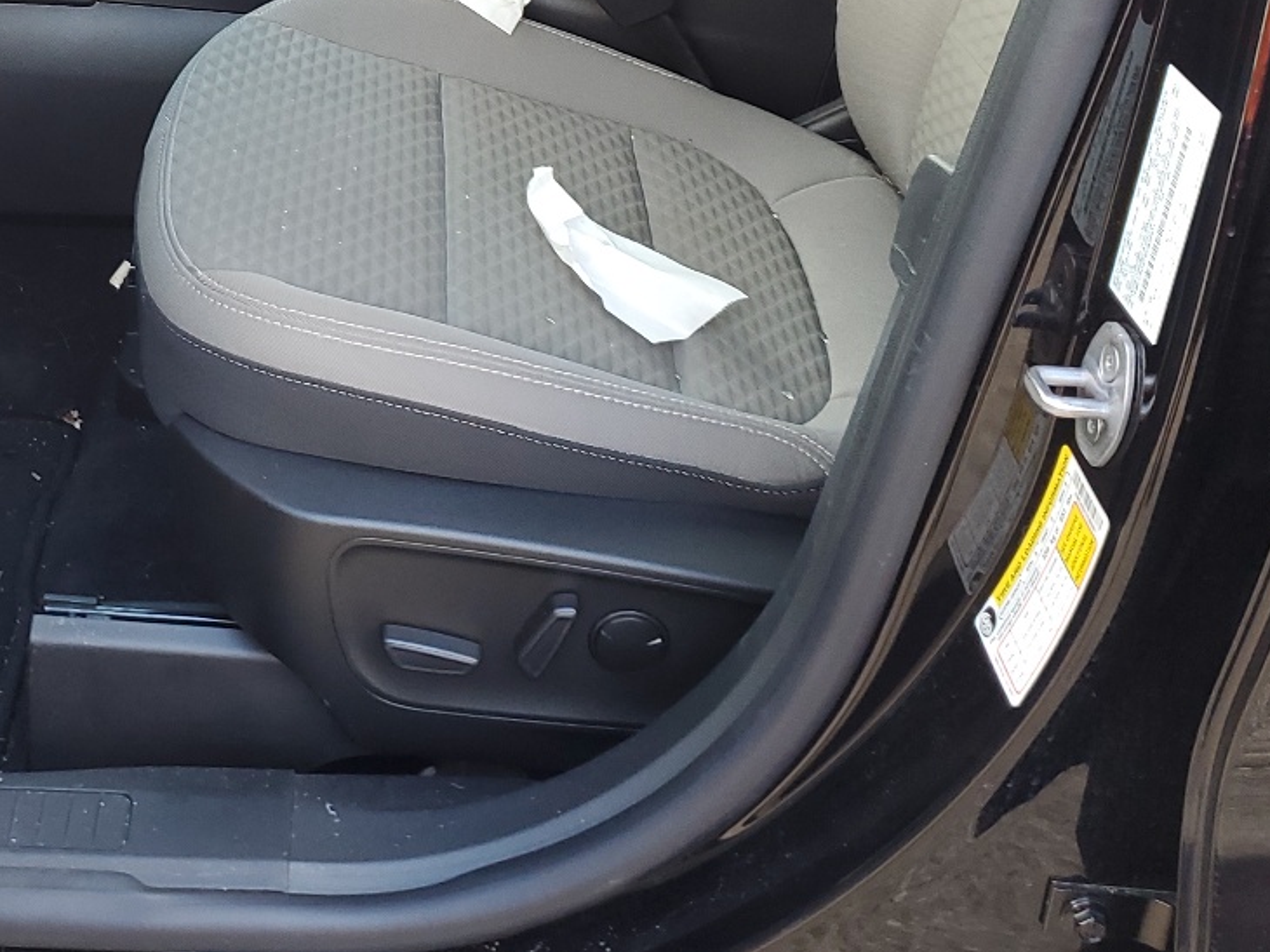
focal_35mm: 57
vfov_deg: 24.9
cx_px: 264
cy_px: 101
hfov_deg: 32.9
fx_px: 2091
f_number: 1.5
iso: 56
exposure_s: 1/120
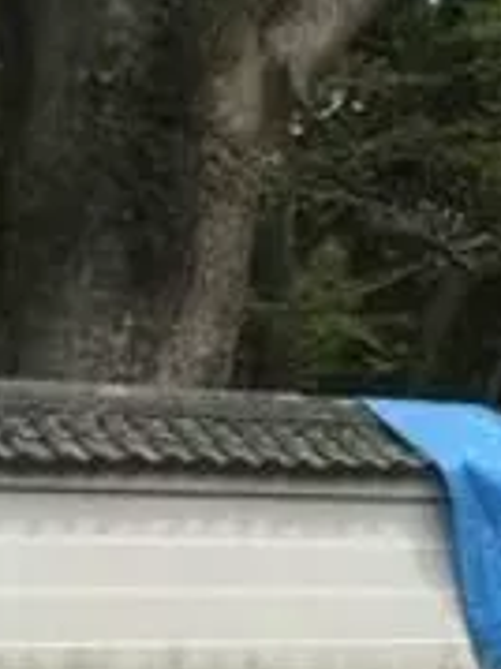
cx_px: 93
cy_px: -497
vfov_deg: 14.1
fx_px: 2415
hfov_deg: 11.8
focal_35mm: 125
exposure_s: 1/1808
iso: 20
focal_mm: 3.99
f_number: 1.8
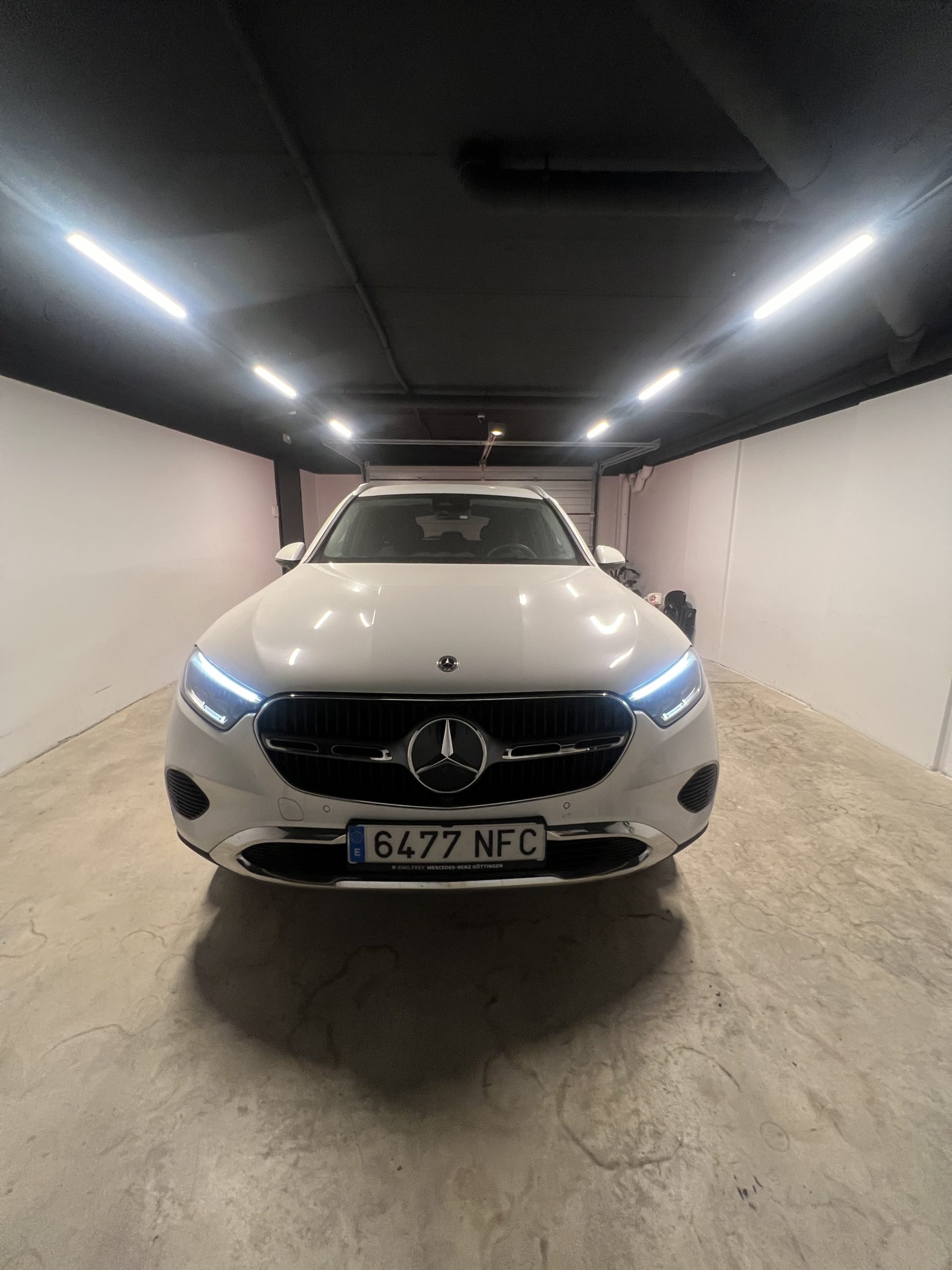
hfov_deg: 89.9
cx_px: 476
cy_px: 635
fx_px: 477
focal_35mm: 13
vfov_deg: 106.2
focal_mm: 1.57
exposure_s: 1/58
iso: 400
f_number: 1.8
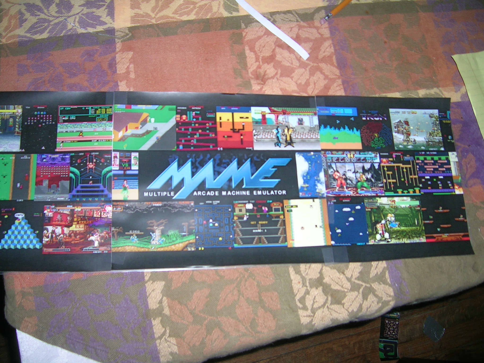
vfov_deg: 40.7
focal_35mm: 35
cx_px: 242
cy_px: 182
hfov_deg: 52.6
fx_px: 489
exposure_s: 1/60.1
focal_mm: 5.4
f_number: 2.8
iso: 50
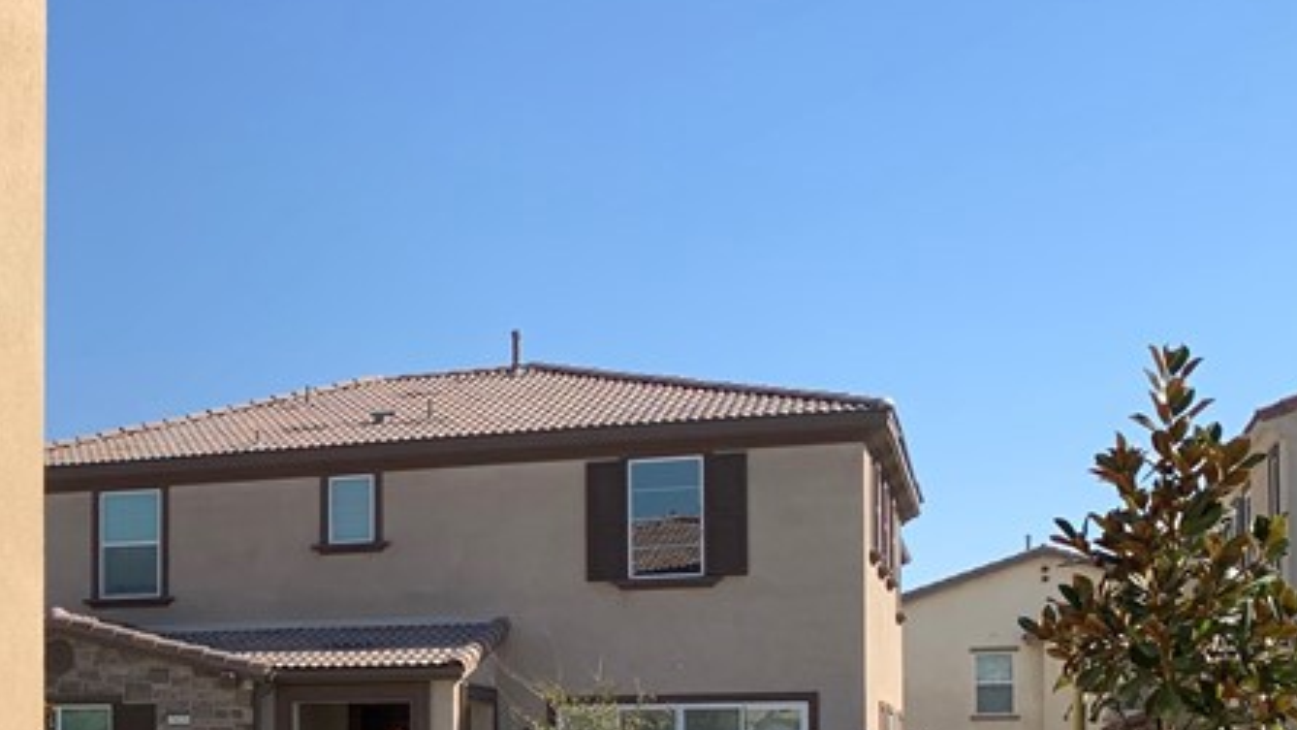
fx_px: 2236
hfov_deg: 29.7
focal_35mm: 65
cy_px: 747
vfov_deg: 18.0
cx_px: -58
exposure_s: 1/1880
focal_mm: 4.25
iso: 25
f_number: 1.8
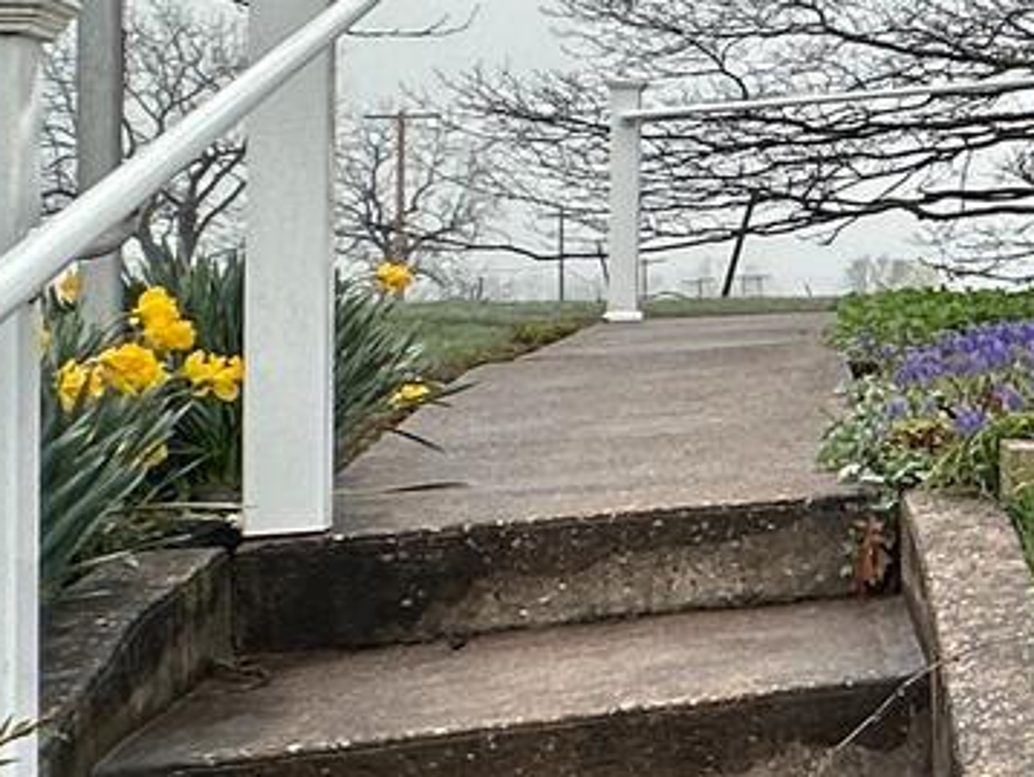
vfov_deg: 18.2
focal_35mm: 80
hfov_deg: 16.5
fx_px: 2391
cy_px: 116
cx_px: 2224
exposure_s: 1/166
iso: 40
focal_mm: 2.22
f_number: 2.2
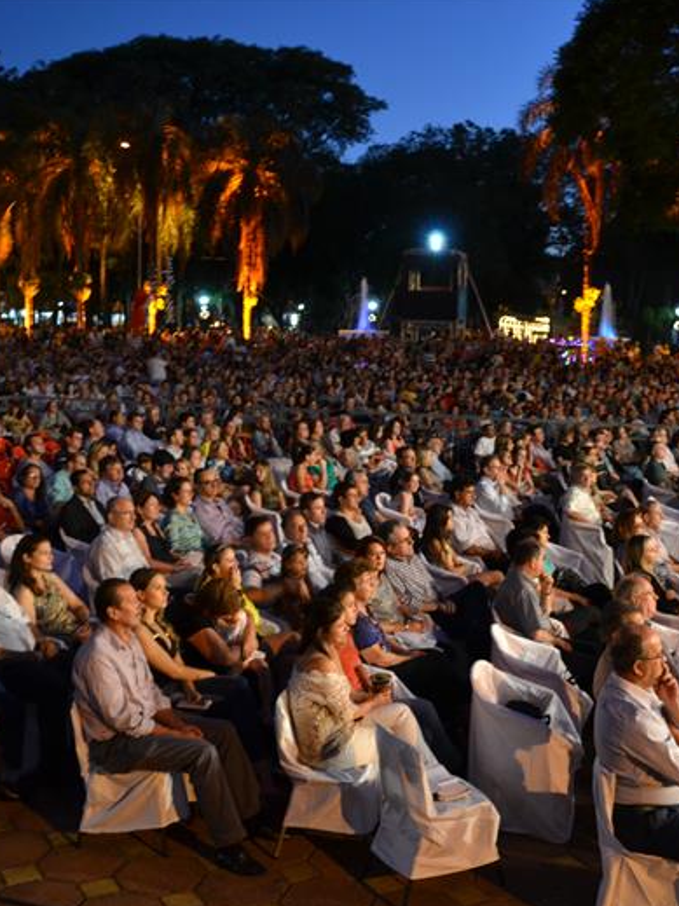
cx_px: 424
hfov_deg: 35.7
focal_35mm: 40
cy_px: 456
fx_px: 1047
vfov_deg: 46.8
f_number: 3.5
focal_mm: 18
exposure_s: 1/10
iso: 800
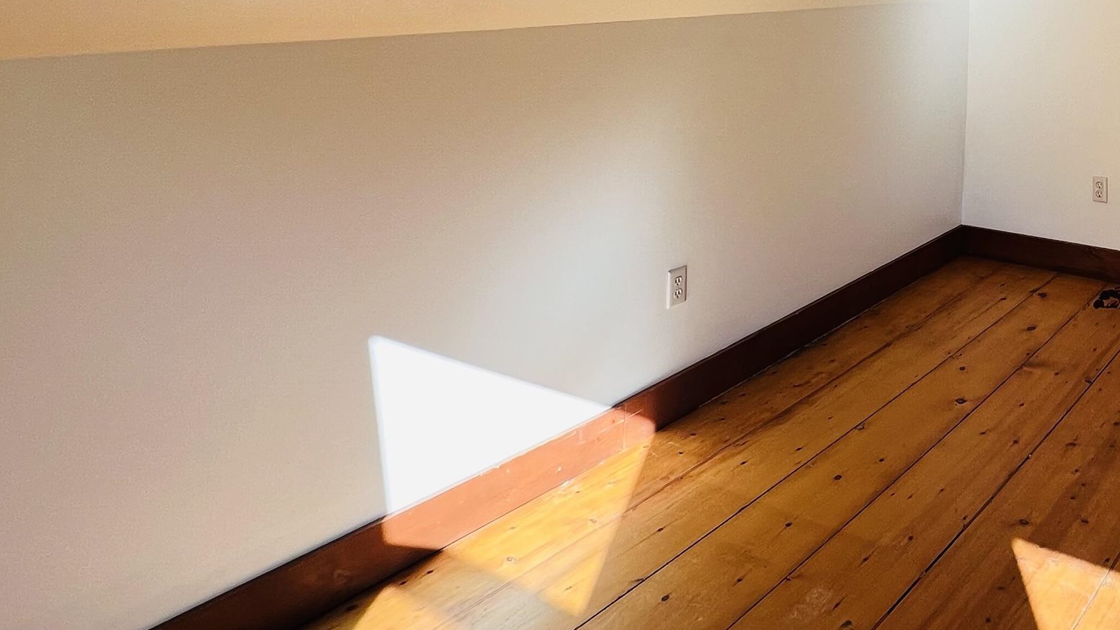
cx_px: 1015
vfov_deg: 38.6
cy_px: 61
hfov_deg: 57.9
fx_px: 832
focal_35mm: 28
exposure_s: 1/99
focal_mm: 1.57
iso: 32
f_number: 1.8
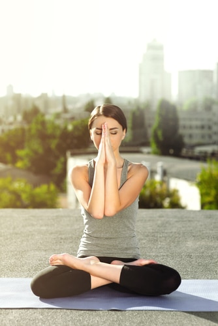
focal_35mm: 85
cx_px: 109
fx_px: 771
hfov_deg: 16.1
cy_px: 163
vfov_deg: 23.9
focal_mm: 85
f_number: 3.5
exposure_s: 1/640
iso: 100
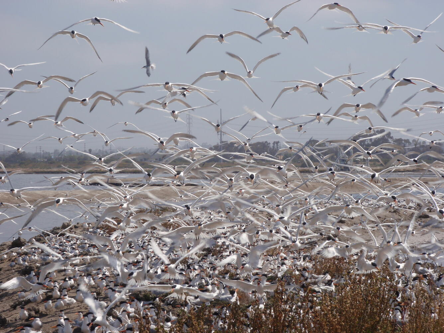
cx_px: 222
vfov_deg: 14.5
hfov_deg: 19.3
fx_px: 1308
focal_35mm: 102
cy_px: 166
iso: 64
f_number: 7.1
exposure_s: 1/250
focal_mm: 18.2
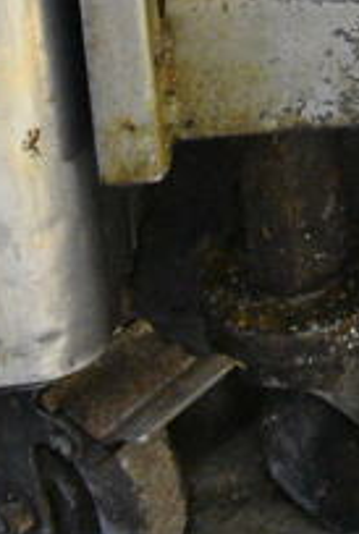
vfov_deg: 13.4
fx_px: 1994
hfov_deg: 9.5
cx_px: 765
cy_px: -483
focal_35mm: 134
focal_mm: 20
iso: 6400
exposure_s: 1/200
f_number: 3.8
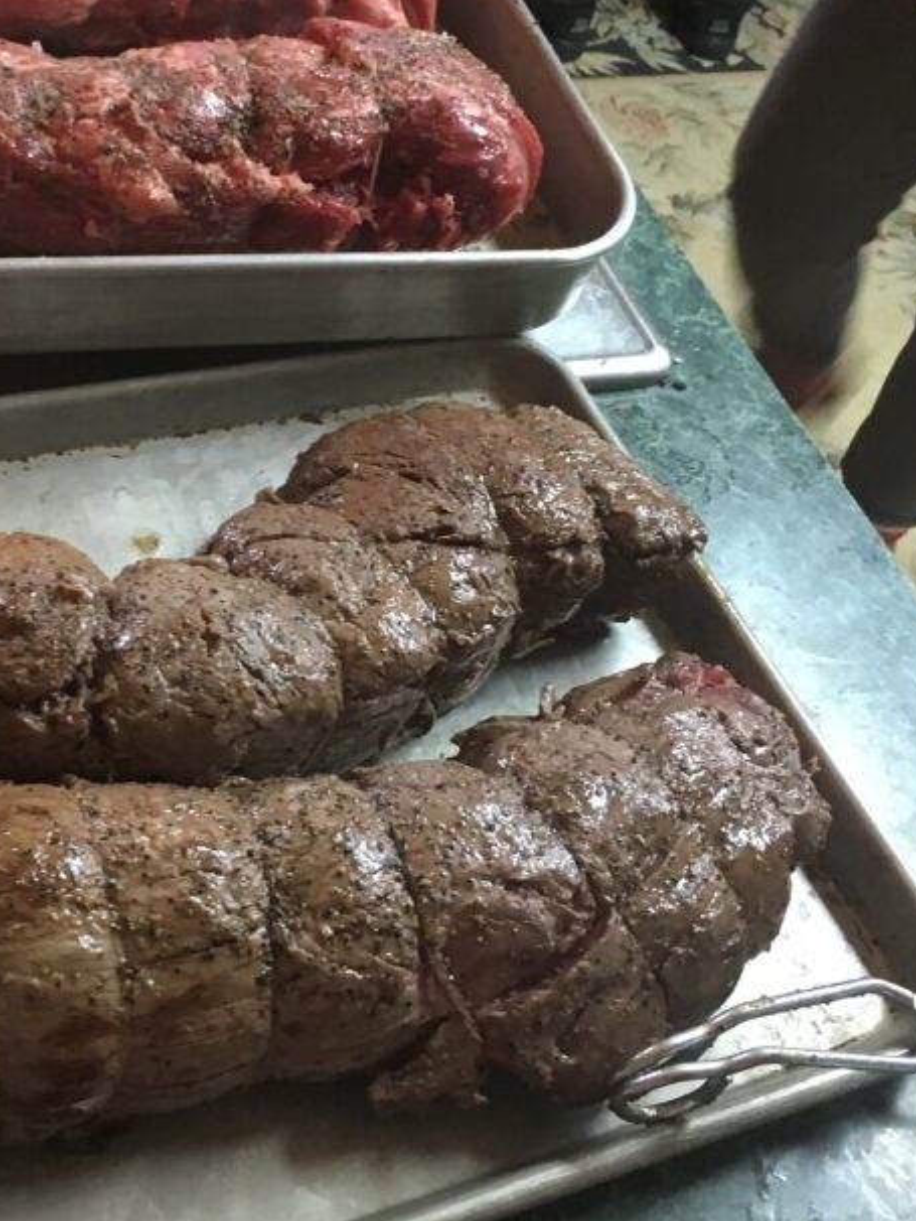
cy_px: 433
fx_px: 1728
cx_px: 236
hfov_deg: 29.3
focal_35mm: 49
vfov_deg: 38.6
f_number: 2.2
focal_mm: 4.15
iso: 200
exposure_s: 1/15
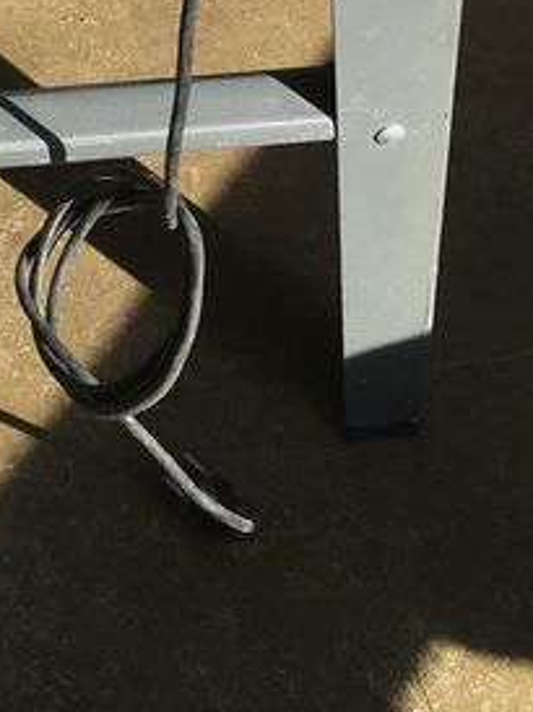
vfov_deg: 16.5
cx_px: -260
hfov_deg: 13.2
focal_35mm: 106
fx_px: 2180
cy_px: -421
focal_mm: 4.15
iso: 25
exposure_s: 1/1570
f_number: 2.2
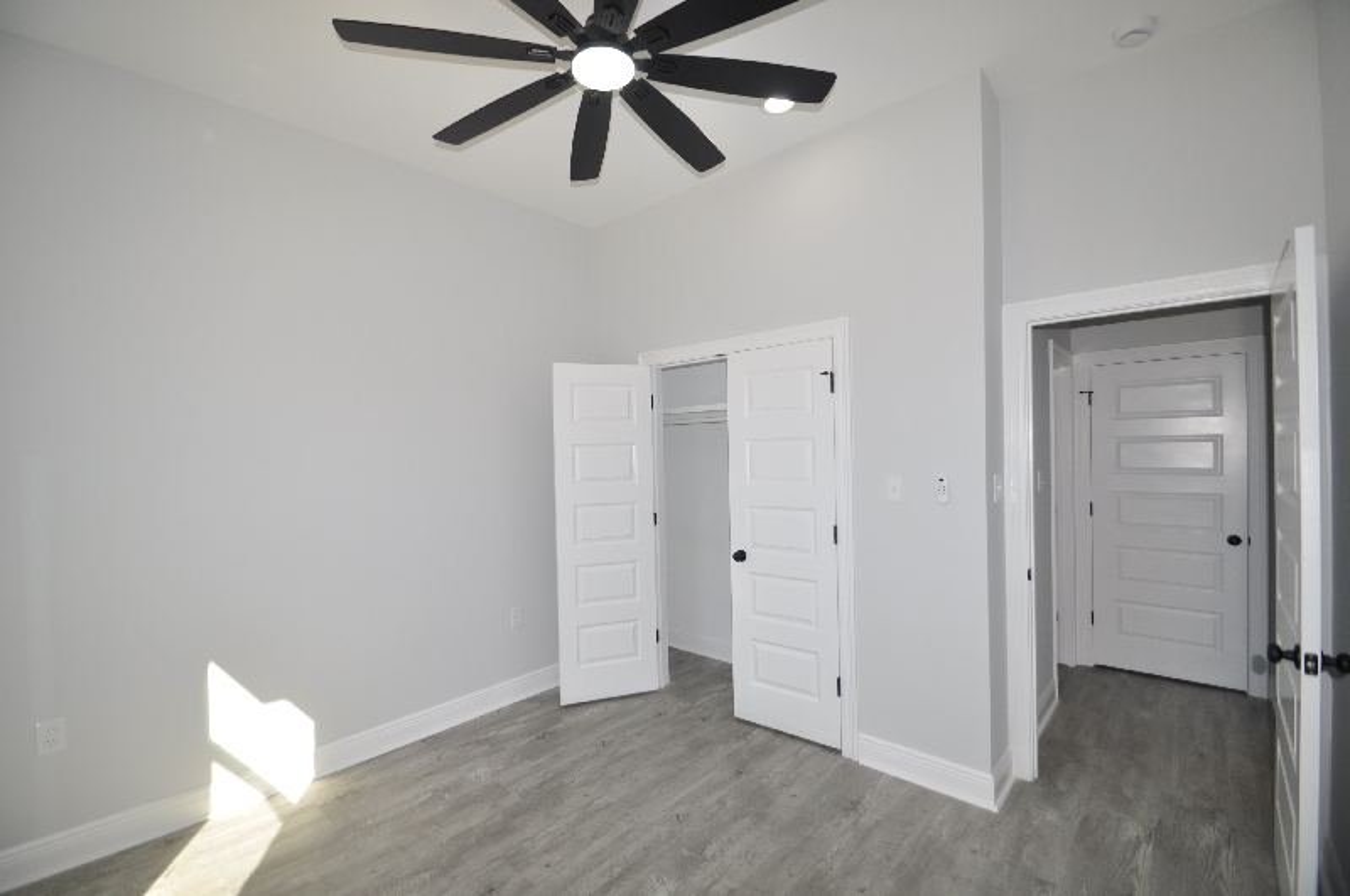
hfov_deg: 100.5
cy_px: 448
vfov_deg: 77.2
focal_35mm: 15
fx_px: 562
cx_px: 675
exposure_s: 1/200
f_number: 3.5
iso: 200
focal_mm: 10
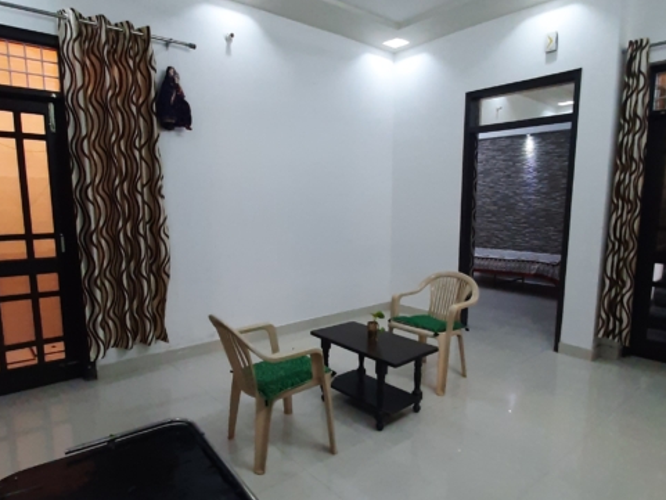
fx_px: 308
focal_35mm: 16
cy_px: 256
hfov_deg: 94.5
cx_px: 331
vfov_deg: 78.1
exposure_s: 1/50
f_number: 2.2
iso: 200
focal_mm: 1.42
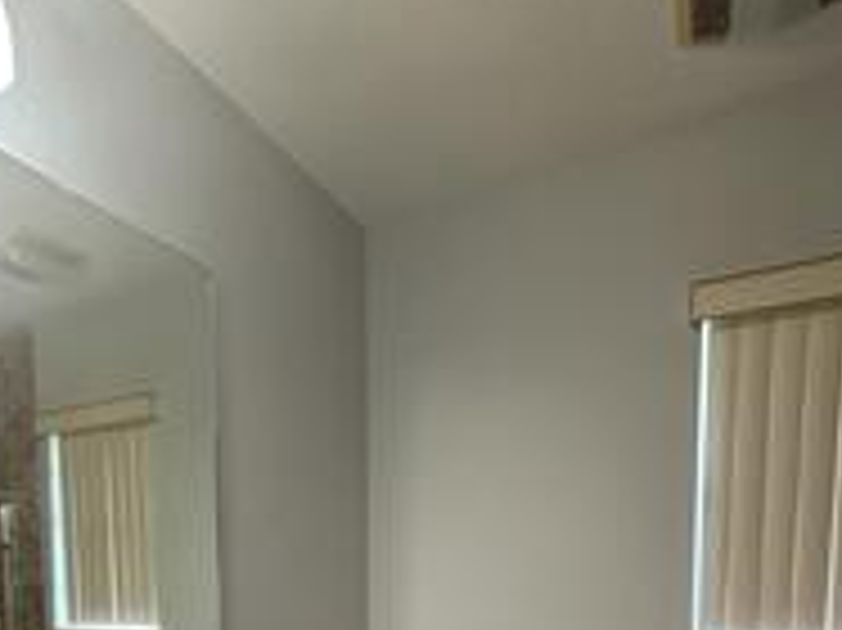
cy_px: 648
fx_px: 729
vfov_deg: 40.2
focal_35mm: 30
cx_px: 257
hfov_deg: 58.1
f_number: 2.2
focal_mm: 2.22
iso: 200
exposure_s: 1/60
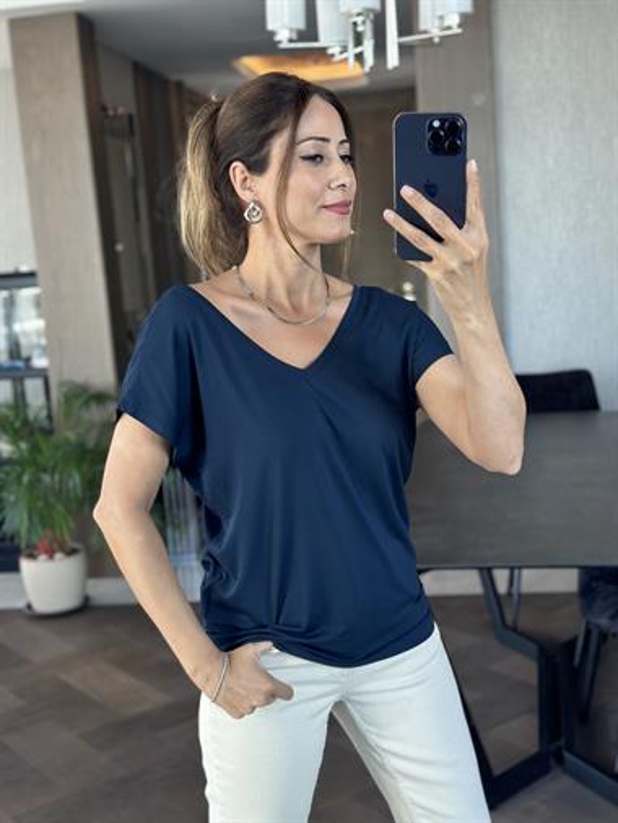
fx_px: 1142
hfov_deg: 30.3
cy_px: 412
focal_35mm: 48
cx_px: 309
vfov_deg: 39.6
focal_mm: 6.86
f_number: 1.78
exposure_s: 1/66
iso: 125
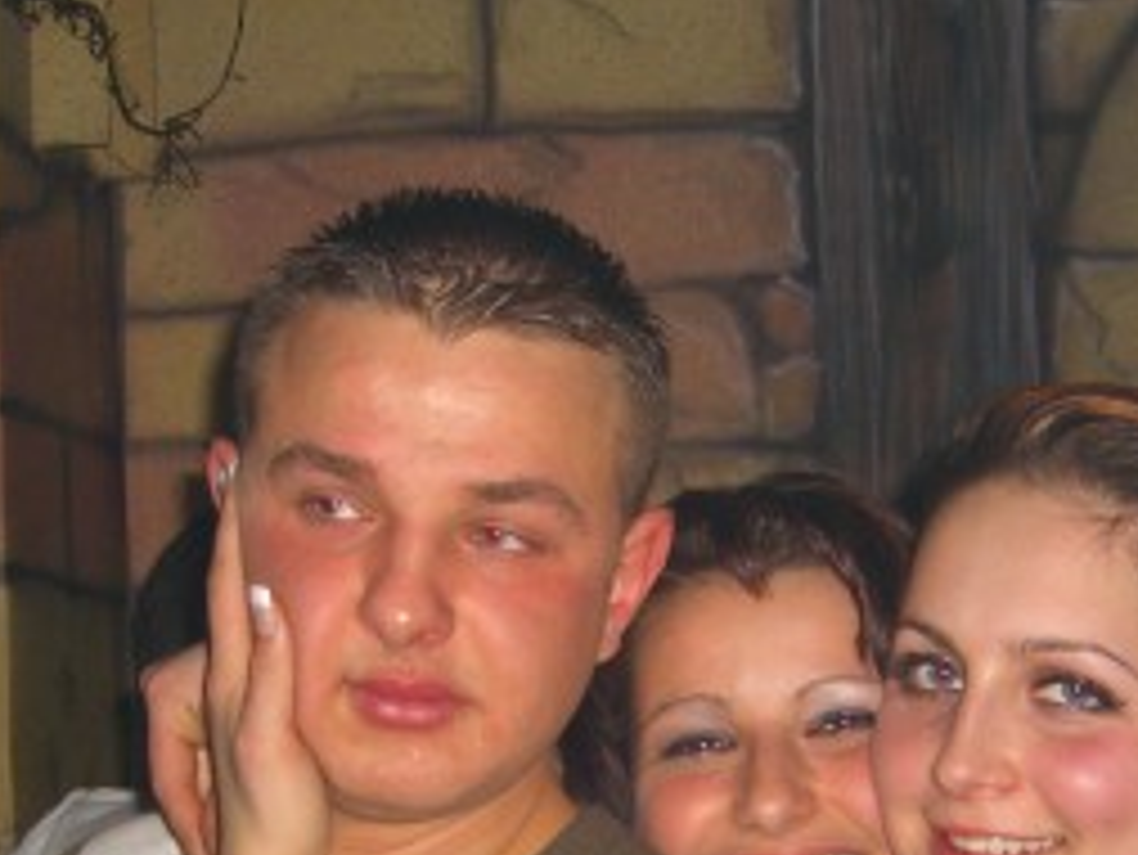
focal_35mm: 90
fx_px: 2960
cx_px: 648
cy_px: 860
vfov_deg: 16.1
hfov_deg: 21.7
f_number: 2.8
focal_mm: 7.9
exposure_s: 1/60
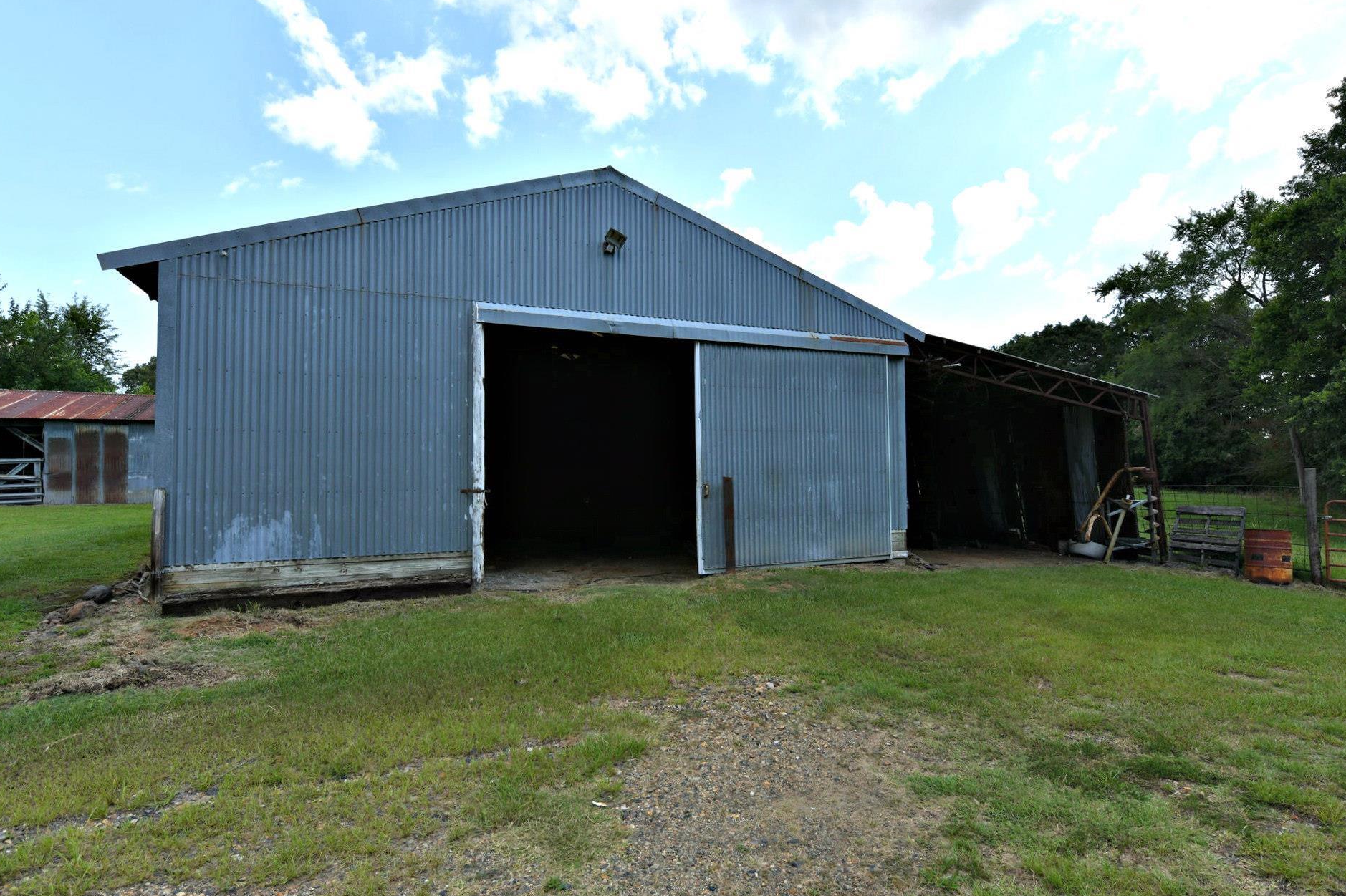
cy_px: 445
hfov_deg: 90.0
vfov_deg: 67.3
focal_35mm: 18
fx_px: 673
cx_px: 669
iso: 160
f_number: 8
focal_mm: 17
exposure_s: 1/250
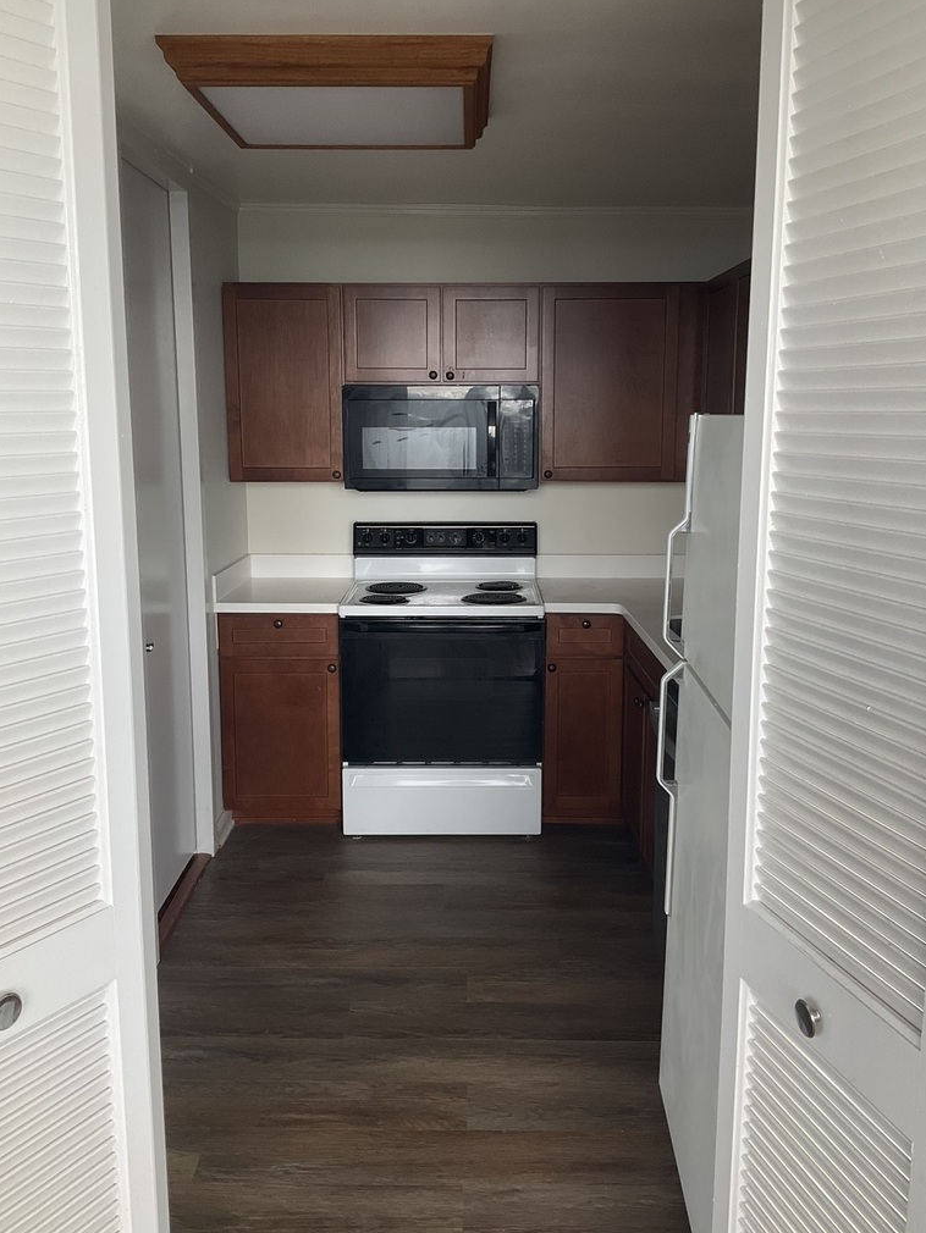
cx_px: 472
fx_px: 1105
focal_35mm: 31
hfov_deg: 45.5
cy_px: 593
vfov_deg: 58.3
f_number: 1.8
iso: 40
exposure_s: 1/122
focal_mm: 3
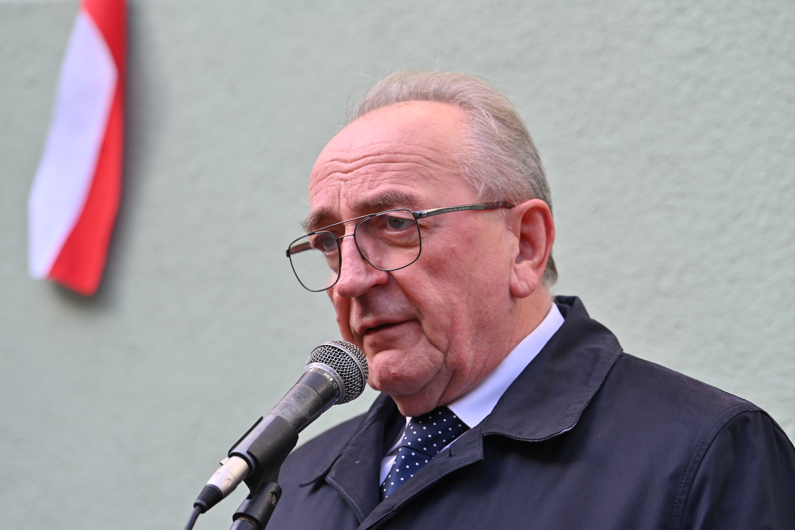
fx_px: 2871
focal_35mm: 130
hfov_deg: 15.8
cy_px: 265
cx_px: 398
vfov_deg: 10.5
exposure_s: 1/200
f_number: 4.5
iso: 125
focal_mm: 130
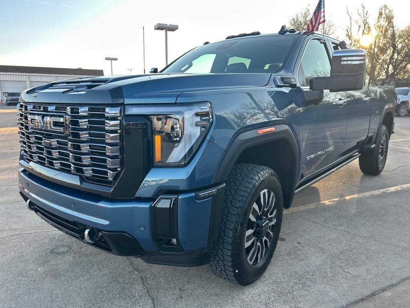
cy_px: 154
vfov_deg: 53.1
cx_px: 205
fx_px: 308
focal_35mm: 26
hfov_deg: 67.3
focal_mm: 5.7
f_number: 1.5
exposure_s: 1/286
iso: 40
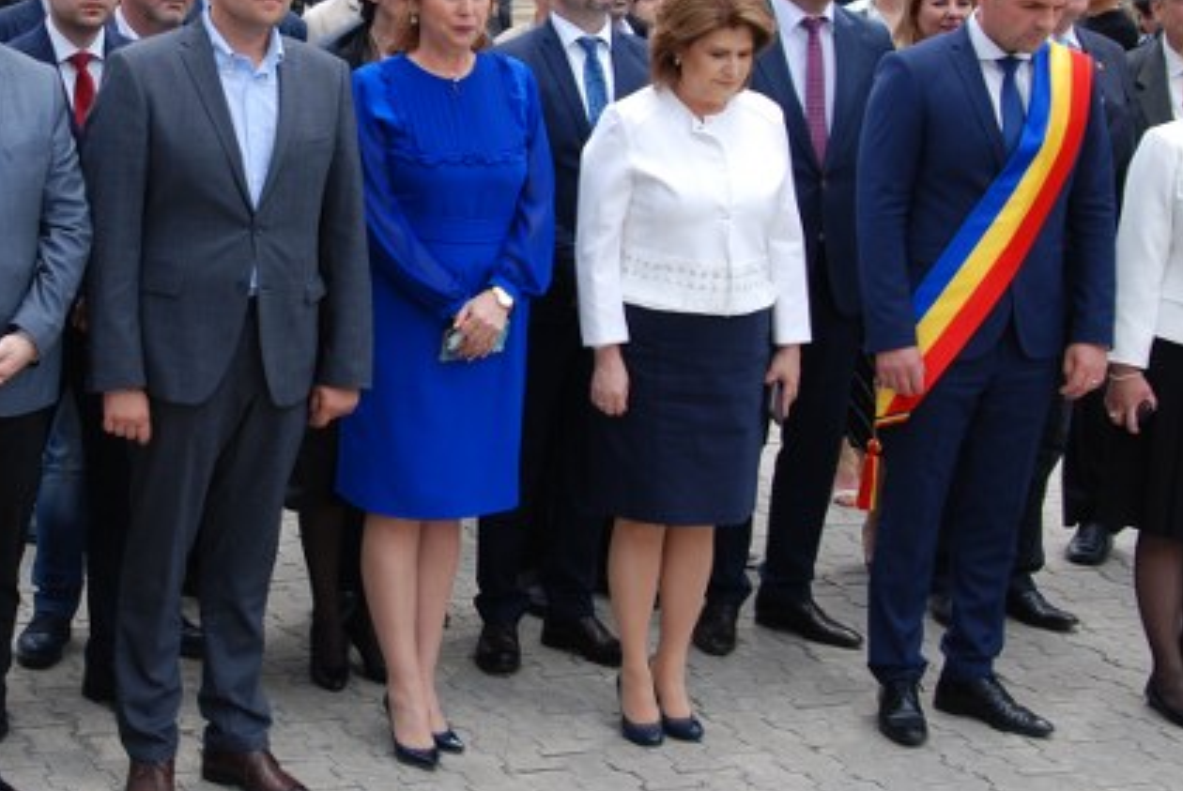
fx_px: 2632
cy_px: 203
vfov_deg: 17.0
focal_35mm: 80
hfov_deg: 25.0
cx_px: 262
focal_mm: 28
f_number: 5.6
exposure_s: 1/125
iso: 110
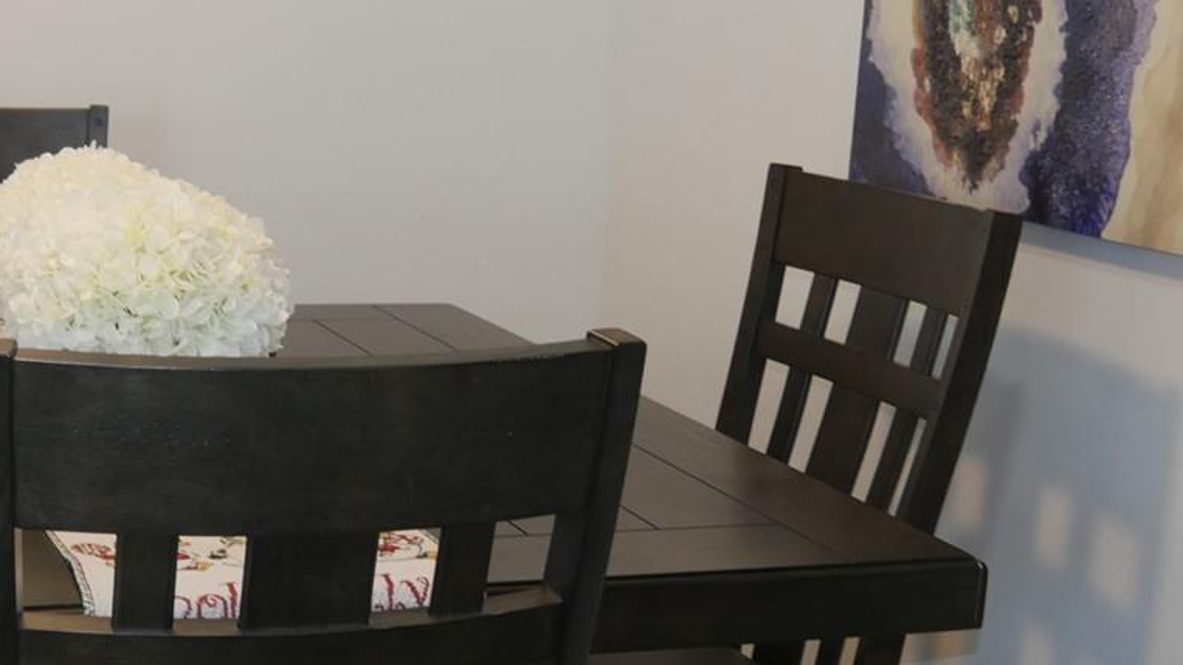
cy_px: 333
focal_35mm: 64
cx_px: 192
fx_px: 2007
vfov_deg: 18.8
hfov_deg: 31.7
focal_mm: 14
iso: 400
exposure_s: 1/60
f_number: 3.5
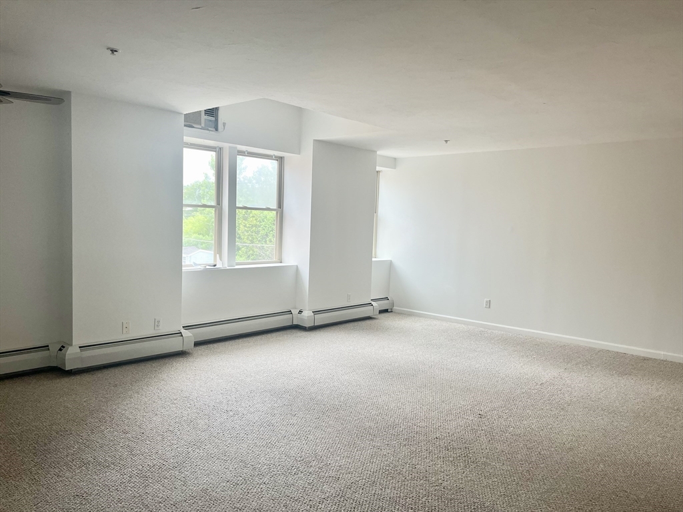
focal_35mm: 26
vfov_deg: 53.1
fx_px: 513
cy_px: 256
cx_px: 342
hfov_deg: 67.3
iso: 125
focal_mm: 5.1
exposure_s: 1/121
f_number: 1.6
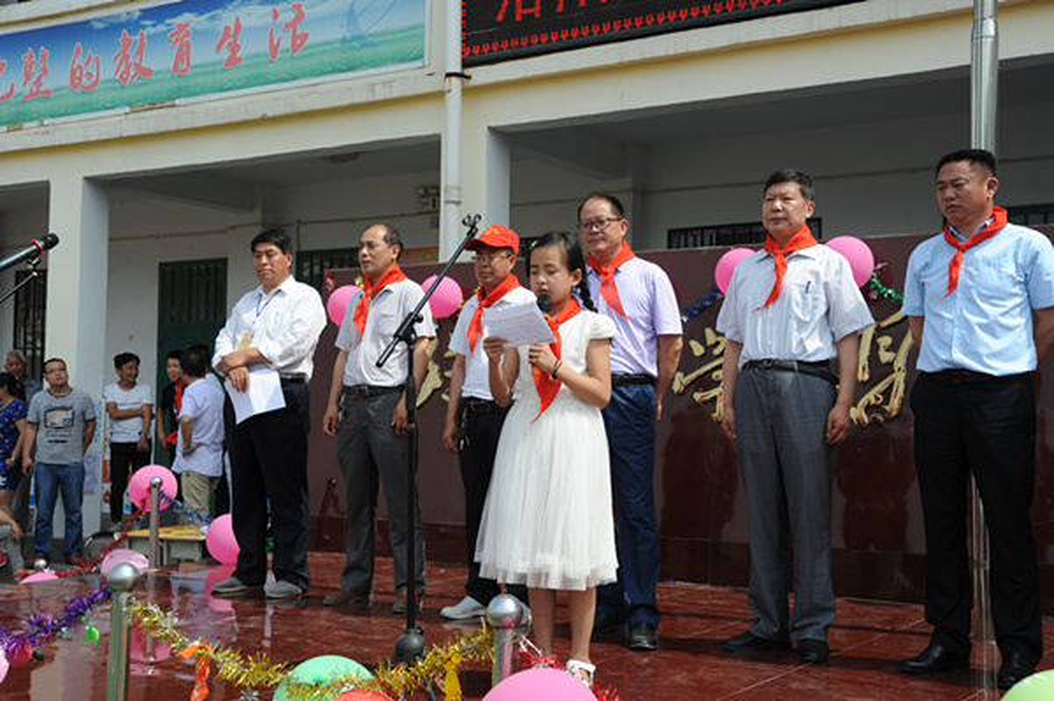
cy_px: 350
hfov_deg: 41.1
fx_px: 1404
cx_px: 527
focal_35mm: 48
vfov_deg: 28.0
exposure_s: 1/320
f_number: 9
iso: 200
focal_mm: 48
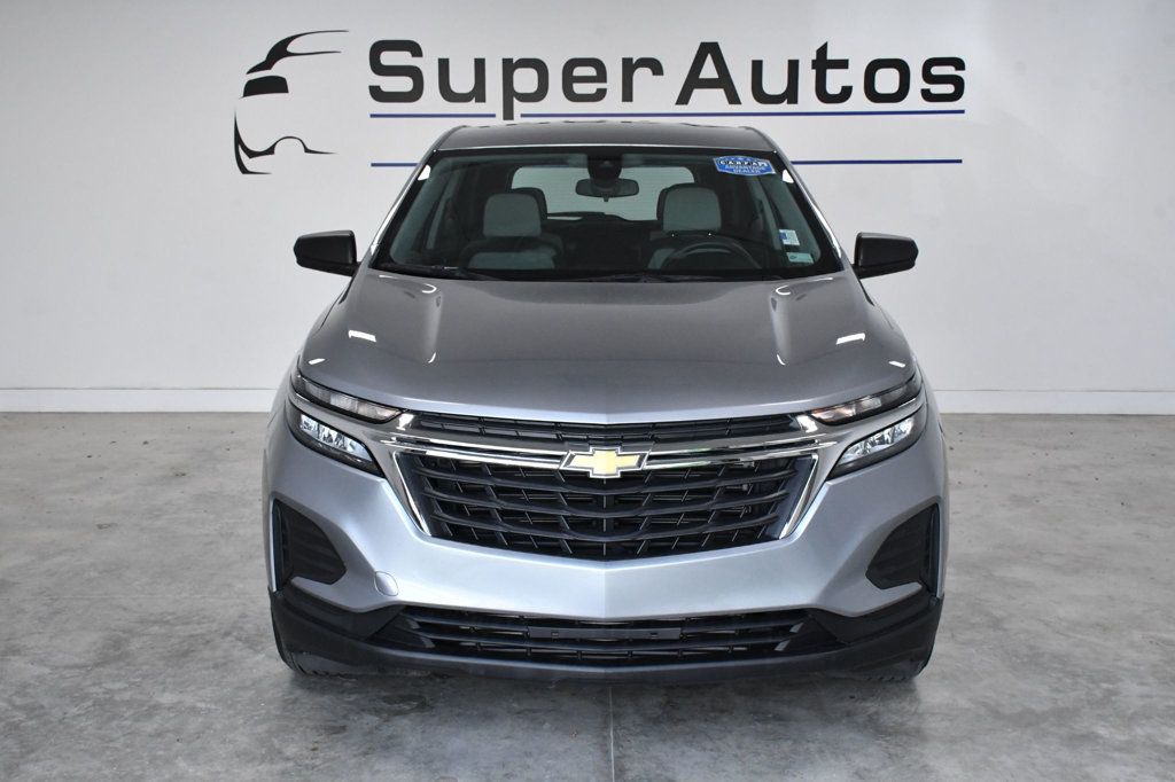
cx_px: 588
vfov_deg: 33.4
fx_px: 1305
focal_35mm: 40
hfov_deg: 48.5
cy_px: 391
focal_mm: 27
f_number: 10
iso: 2500
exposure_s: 1/400
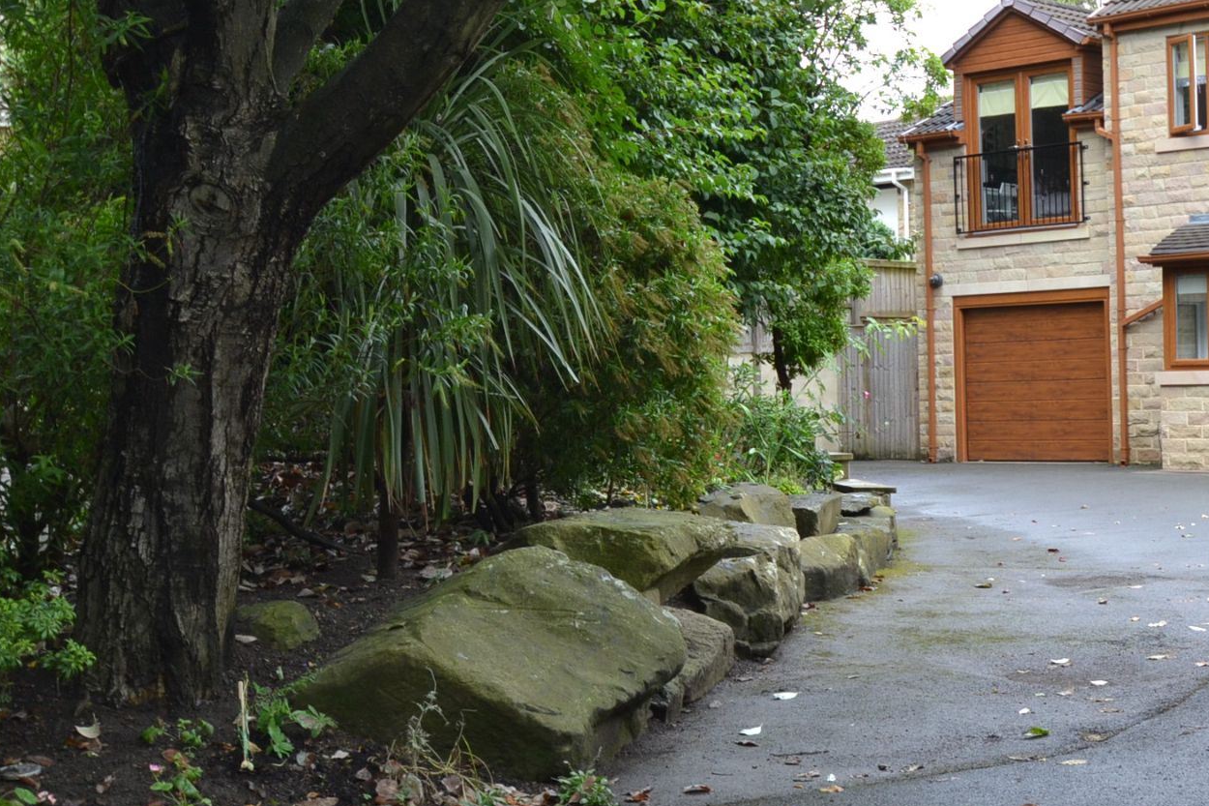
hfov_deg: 32.9
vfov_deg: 22.9
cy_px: 319
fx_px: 1981
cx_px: 985
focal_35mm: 59
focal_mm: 24
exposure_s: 1/125
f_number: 5.6
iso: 320
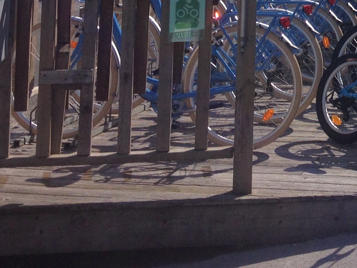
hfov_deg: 18.8
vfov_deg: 13.9
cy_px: -136
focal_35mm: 100
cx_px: 406
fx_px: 1031
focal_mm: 4.12
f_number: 2.4
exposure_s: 1/2262
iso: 50
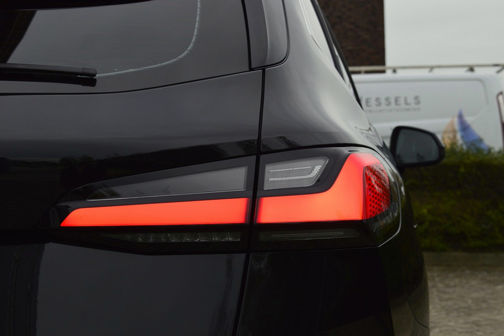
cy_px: 168
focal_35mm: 69
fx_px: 966
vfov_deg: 19.7
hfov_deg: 29.2
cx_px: 252
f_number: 9
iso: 400
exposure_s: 1/100
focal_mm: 46
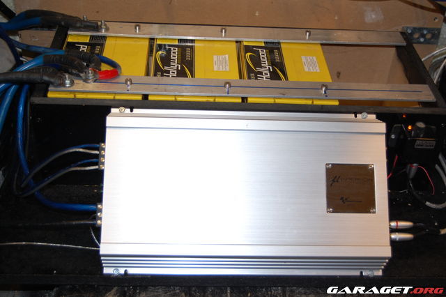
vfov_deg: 26.5
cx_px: 223
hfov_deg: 38.9
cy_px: 148
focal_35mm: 51
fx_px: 631
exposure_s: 1/60
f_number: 4.5
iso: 400
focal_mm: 34
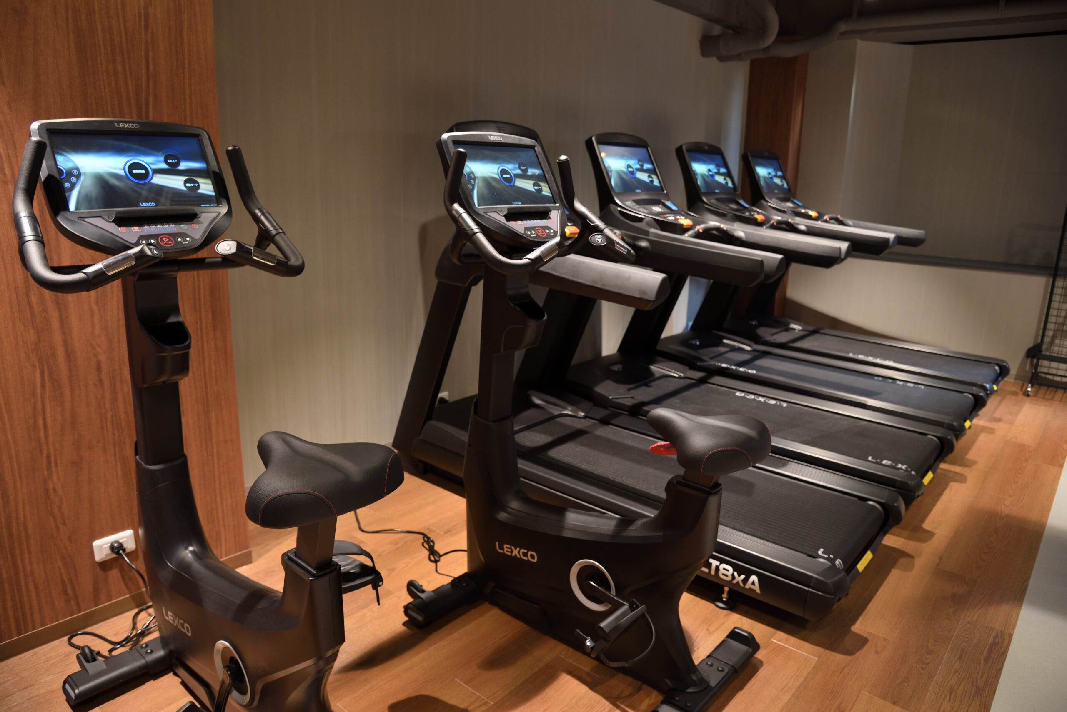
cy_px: 356
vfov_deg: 53.2
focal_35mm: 24
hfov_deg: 73.7
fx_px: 712
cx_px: 534
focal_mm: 24
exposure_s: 1/13
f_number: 4
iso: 500
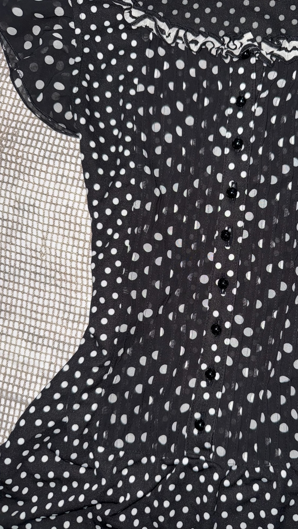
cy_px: 271
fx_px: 379
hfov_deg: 42.3
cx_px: 199
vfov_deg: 69.8
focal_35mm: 27
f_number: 1.78
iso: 100
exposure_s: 1/44
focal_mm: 6.76
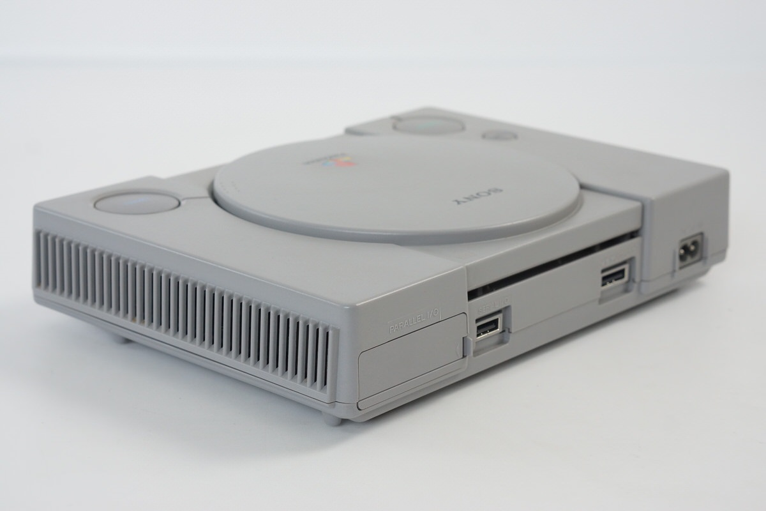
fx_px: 1596
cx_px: 383
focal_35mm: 75
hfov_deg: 27.0
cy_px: 256
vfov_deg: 18.2
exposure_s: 1/80
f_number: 6.3
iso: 640
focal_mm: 50
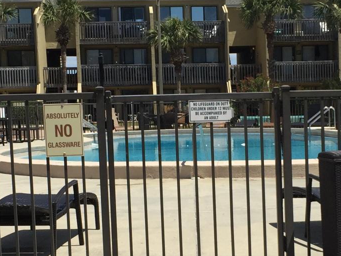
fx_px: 838
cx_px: 188
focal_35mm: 85
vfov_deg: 17.4
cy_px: 161
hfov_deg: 23.0
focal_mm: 4.15
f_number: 2.2
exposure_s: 1/3049
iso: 32
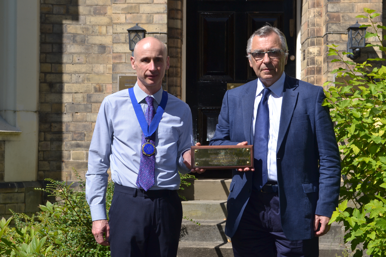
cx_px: 193
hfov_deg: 29.2
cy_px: 128
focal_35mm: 69
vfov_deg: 19.7
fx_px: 740
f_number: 8
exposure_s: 1/200
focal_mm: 46
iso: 100
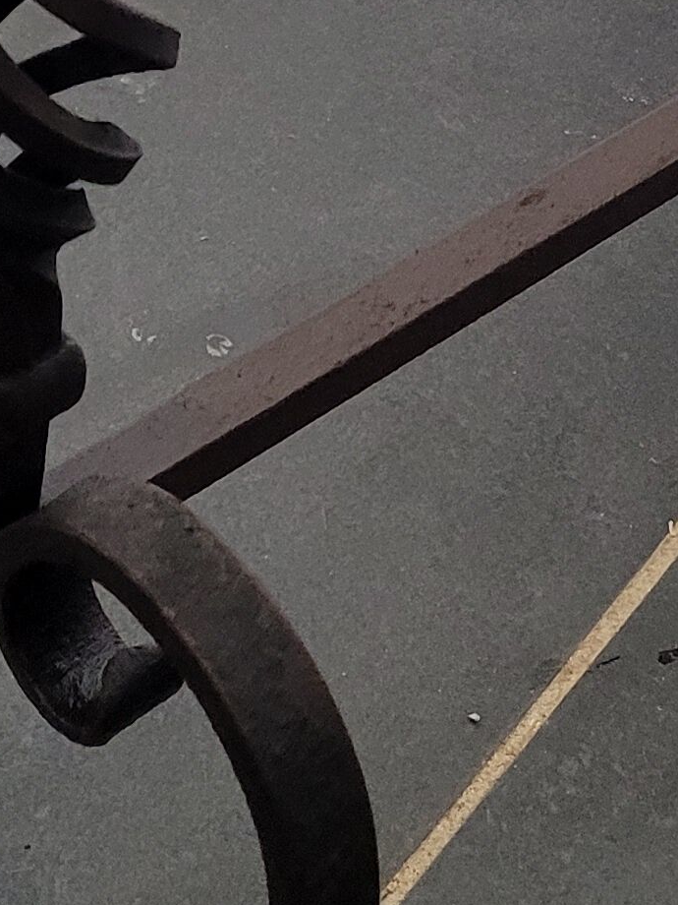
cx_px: -52
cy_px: -43
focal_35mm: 114
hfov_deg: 12.8
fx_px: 2977
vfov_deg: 16.8
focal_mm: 5.4
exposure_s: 1/100
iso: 320
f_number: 1.8
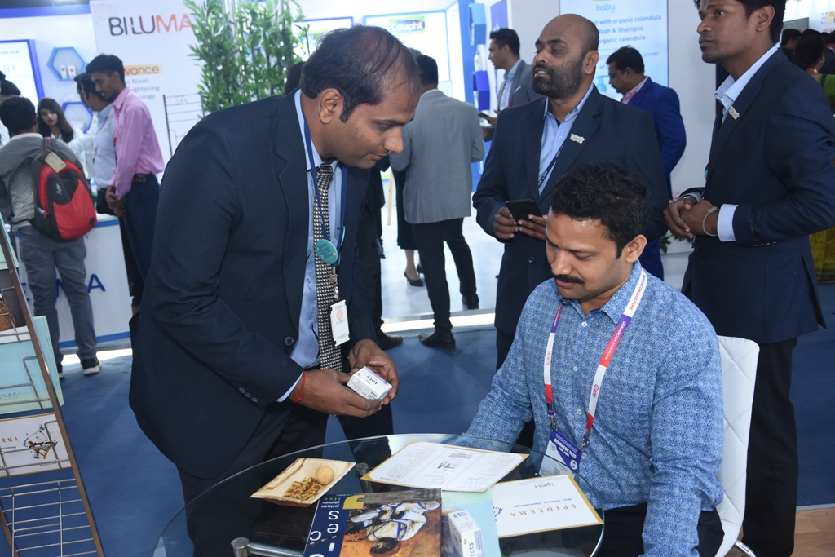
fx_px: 905
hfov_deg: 49.5
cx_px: 418
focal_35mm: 39
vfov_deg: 34.2
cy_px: 278
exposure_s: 1/100
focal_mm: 26
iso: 640
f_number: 4.5
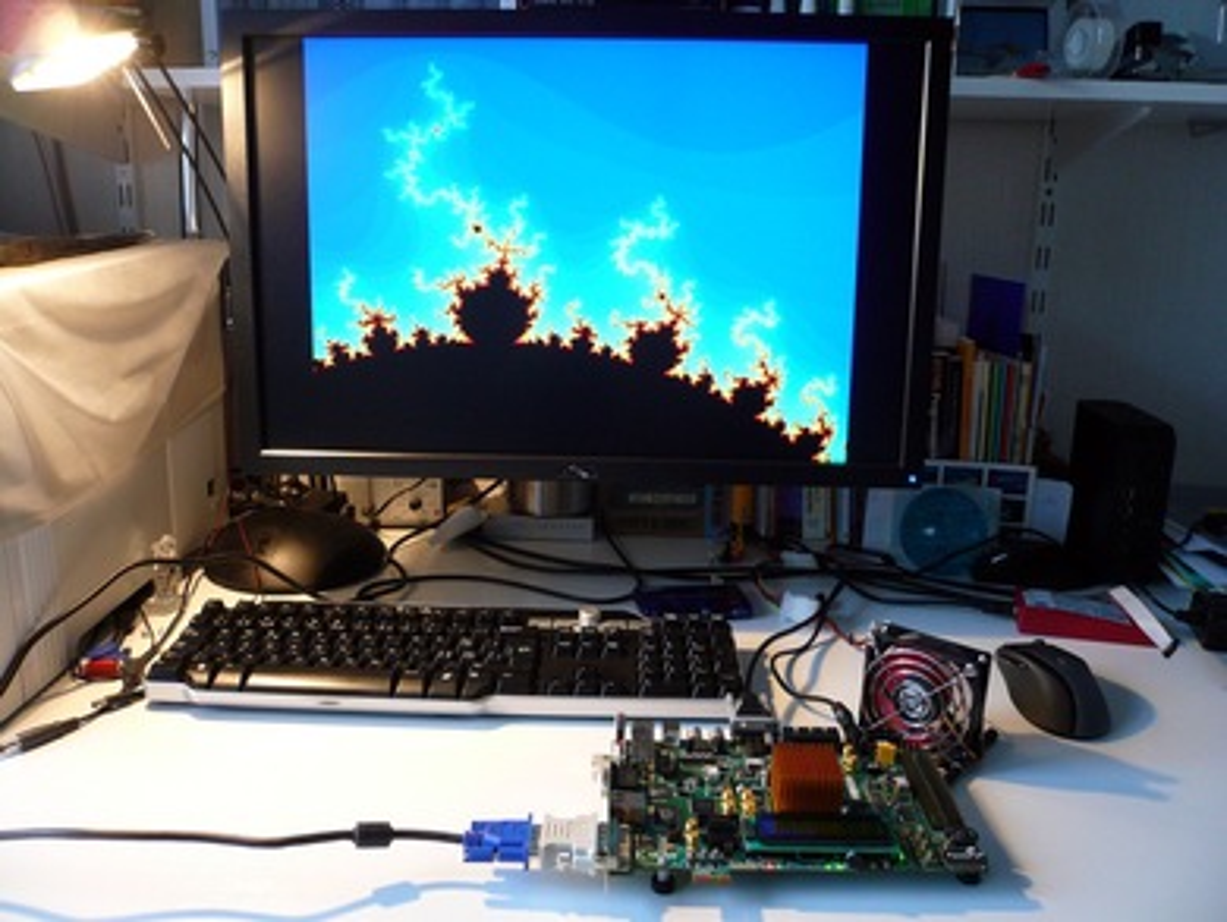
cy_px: 461
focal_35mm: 28
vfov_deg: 49.8
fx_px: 993
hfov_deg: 63.4
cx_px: 614
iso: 100
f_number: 2.8
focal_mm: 4.6
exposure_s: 1/15
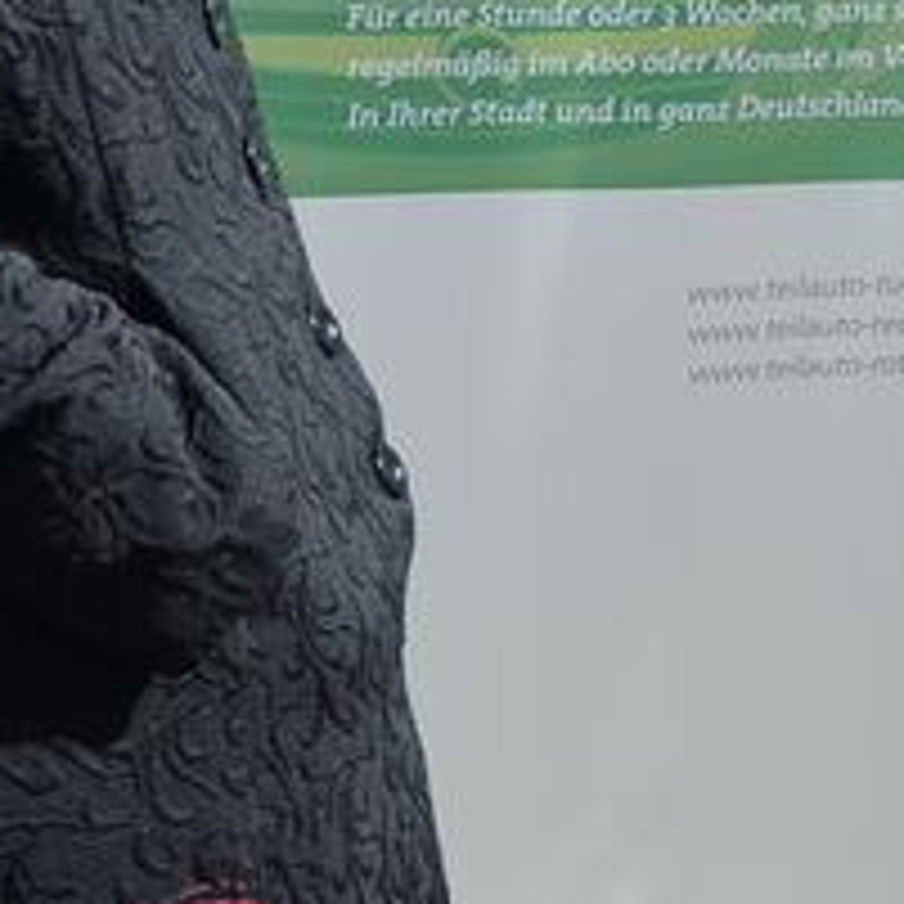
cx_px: 1709
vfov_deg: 14.7
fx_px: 3368
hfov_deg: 13.5
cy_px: -202
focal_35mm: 114
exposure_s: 1/160
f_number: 6.3
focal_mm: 18
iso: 100
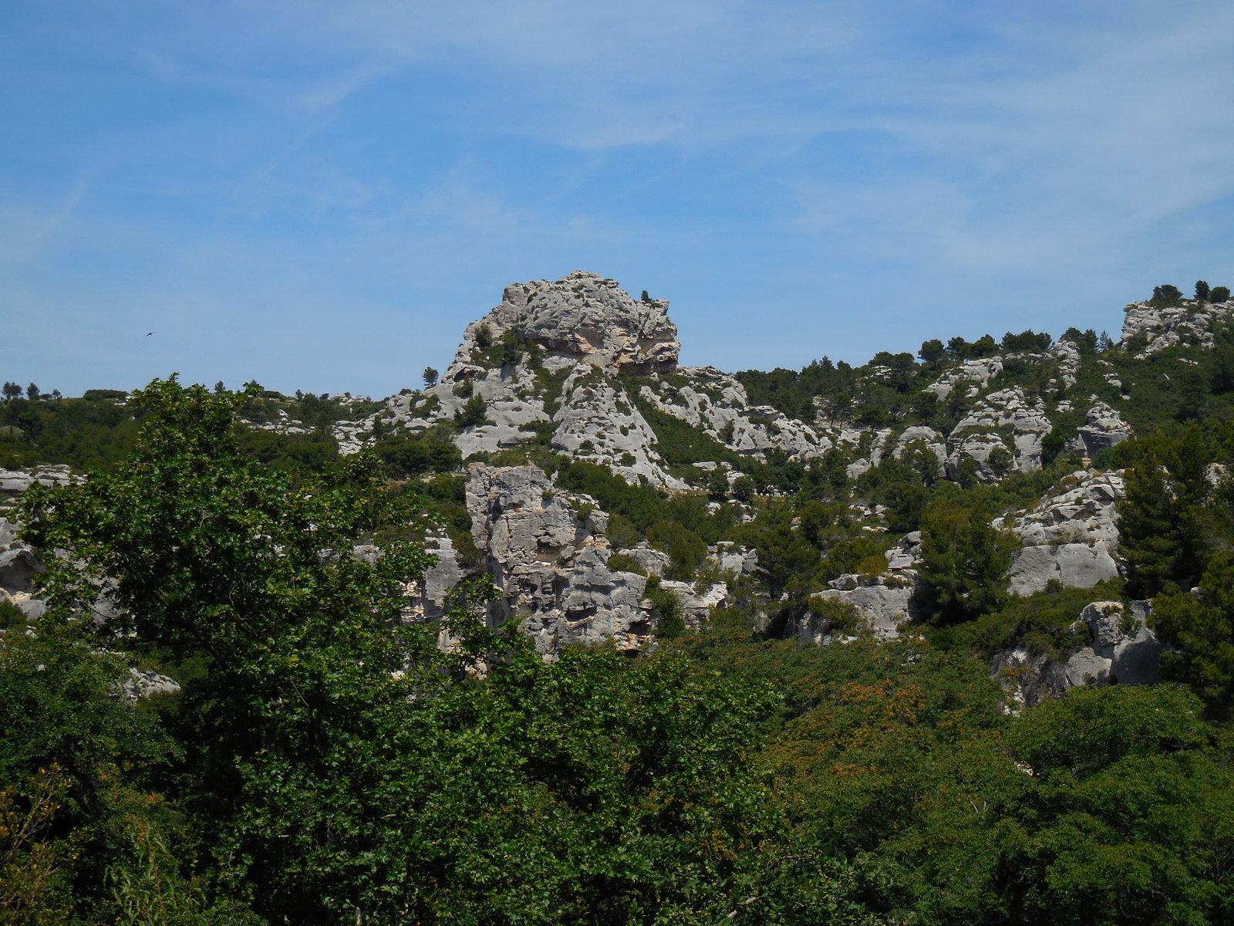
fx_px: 2175
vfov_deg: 24.0
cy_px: 463
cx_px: 617
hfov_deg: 31.7
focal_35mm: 61
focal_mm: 11
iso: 125
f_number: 4.5
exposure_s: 1/1600
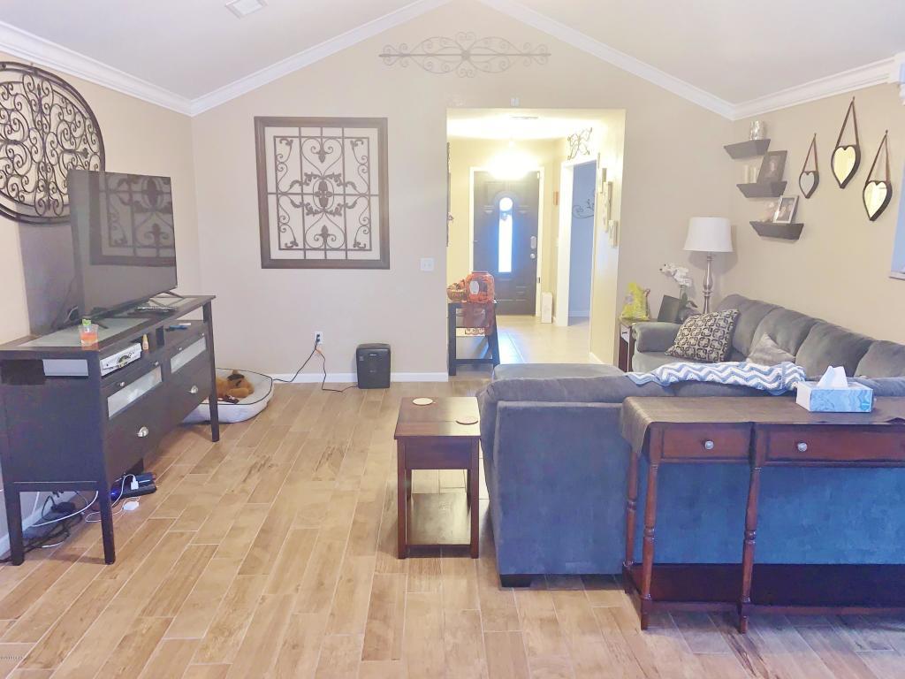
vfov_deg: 53.1
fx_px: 680
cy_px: 340
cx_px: 452
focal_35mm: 26
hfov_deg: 67.3
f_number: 1.8
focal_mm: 4.25
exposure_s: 1/8
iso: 80
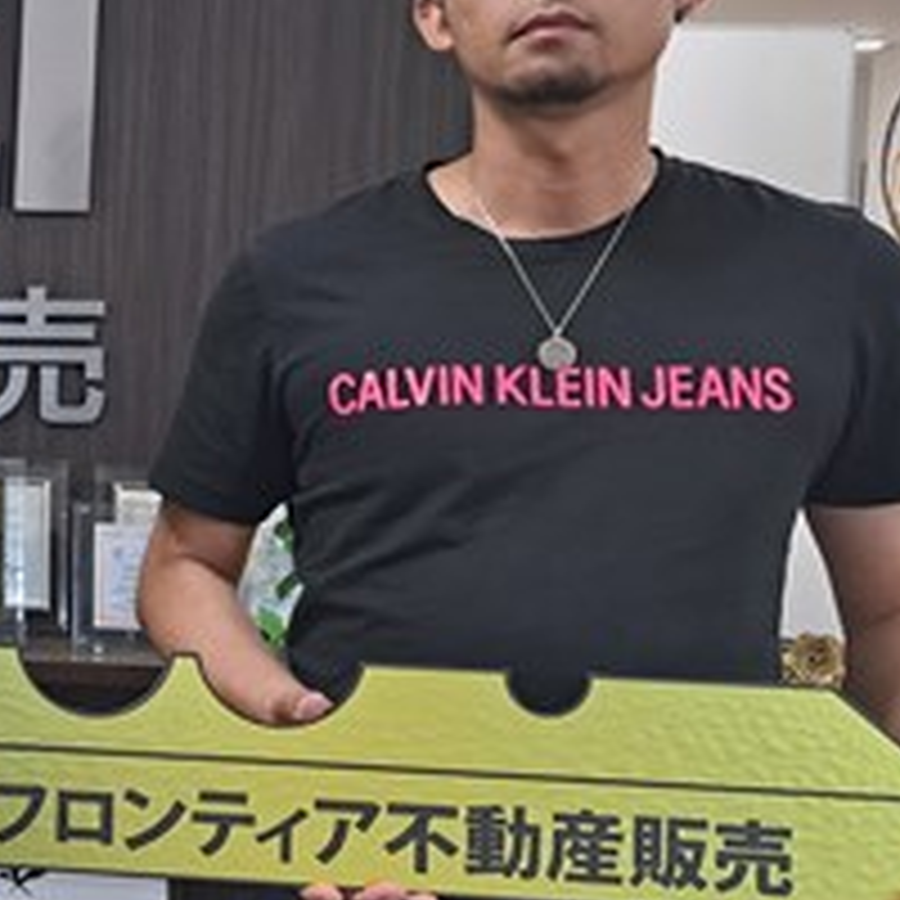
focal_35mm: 68
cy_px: 410
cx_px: -356
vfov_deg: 25.3
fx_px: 2000
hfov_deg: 22.0
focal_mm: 5.23
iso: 125
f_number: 1.8
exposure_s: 1/50
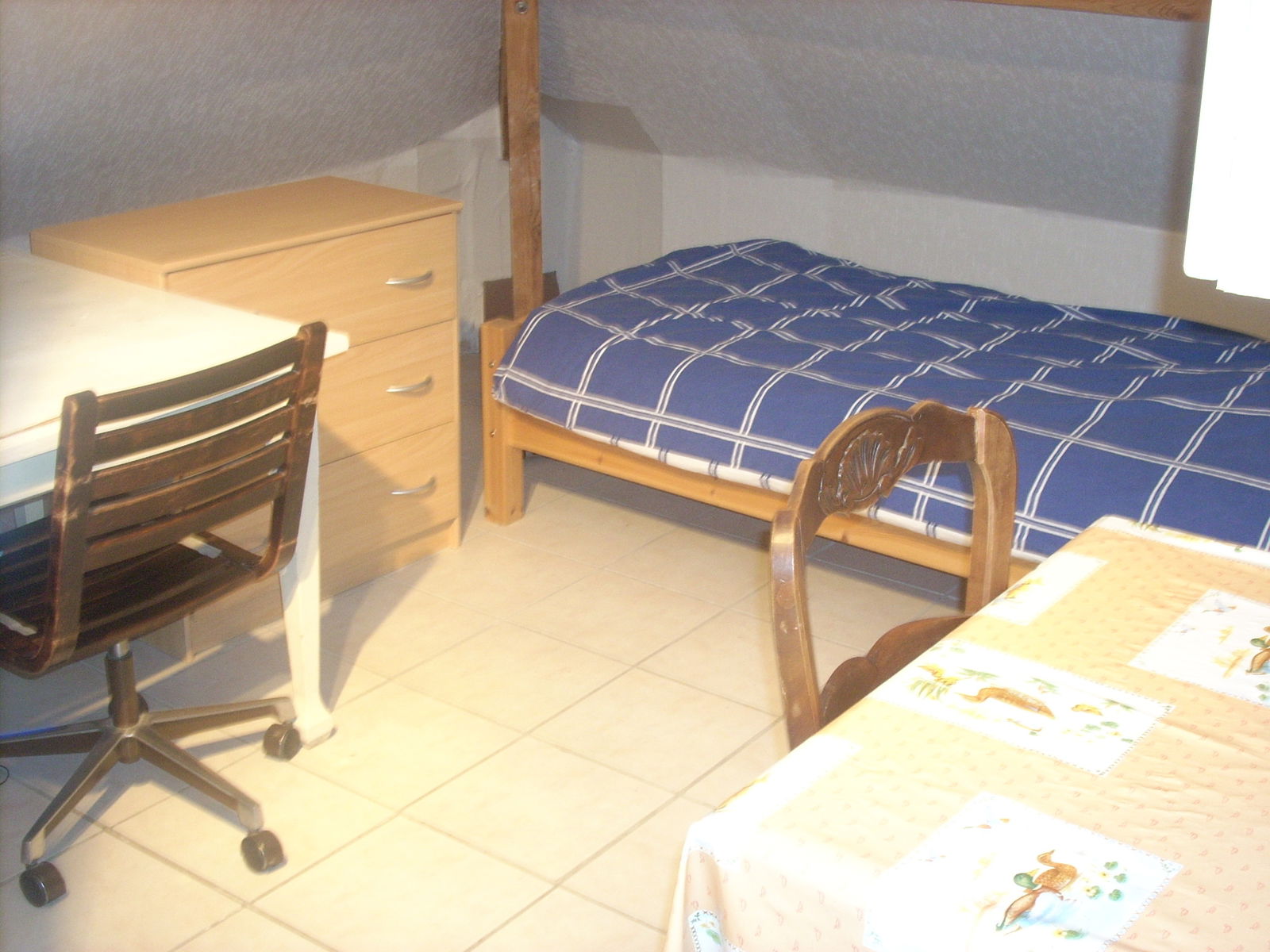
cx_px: 635
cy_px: 476
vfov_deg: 31.5
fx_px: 1688
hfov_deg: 41.2
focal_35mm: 46
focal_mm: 7.6
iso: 200
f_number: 3.1
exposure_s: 1/8
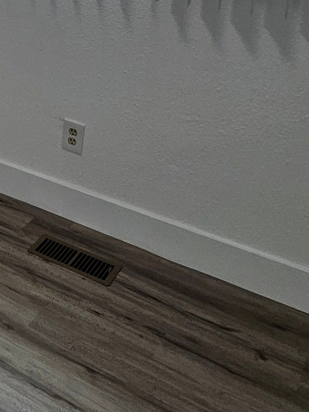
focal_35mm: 50
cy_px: -3
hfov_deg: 22.9
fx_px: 595
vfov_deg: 34.6
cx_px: -171
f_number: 2.2
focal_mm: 1.7
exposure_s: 1/120
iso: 50
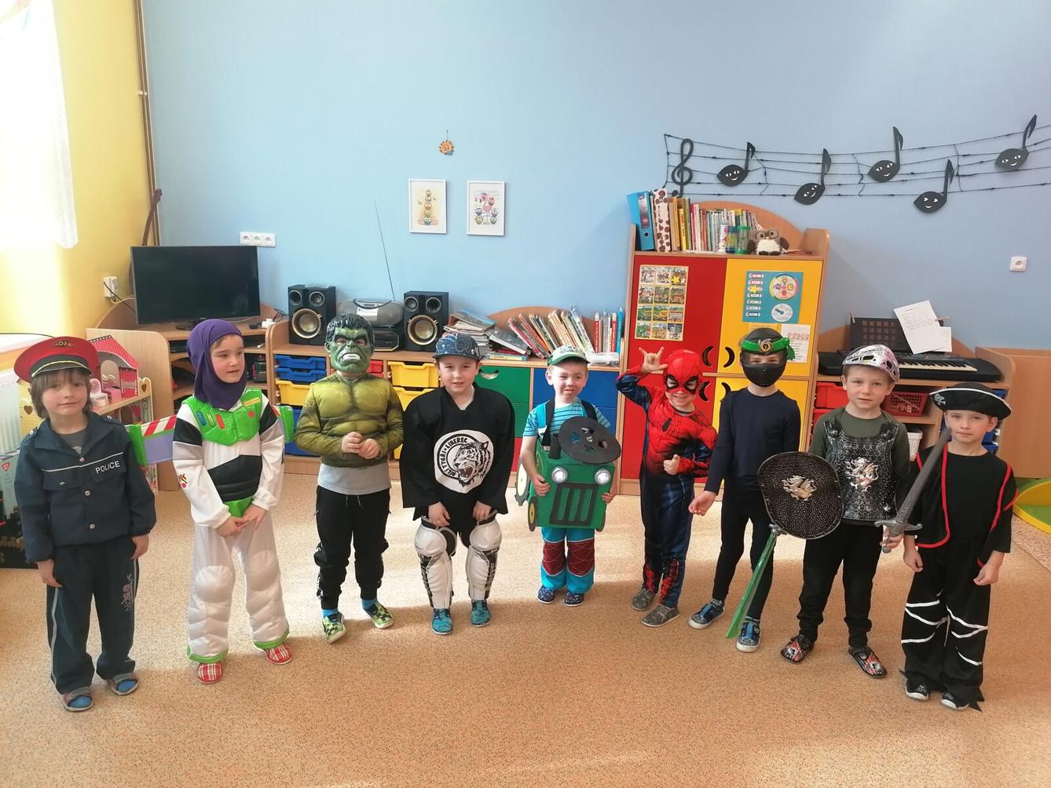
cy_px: 394
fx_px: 820
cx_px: 526
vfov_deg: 51.4
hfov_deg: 65.3
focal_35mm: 27
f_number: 1.8
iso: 125
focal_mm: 4.75
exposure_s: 1/50
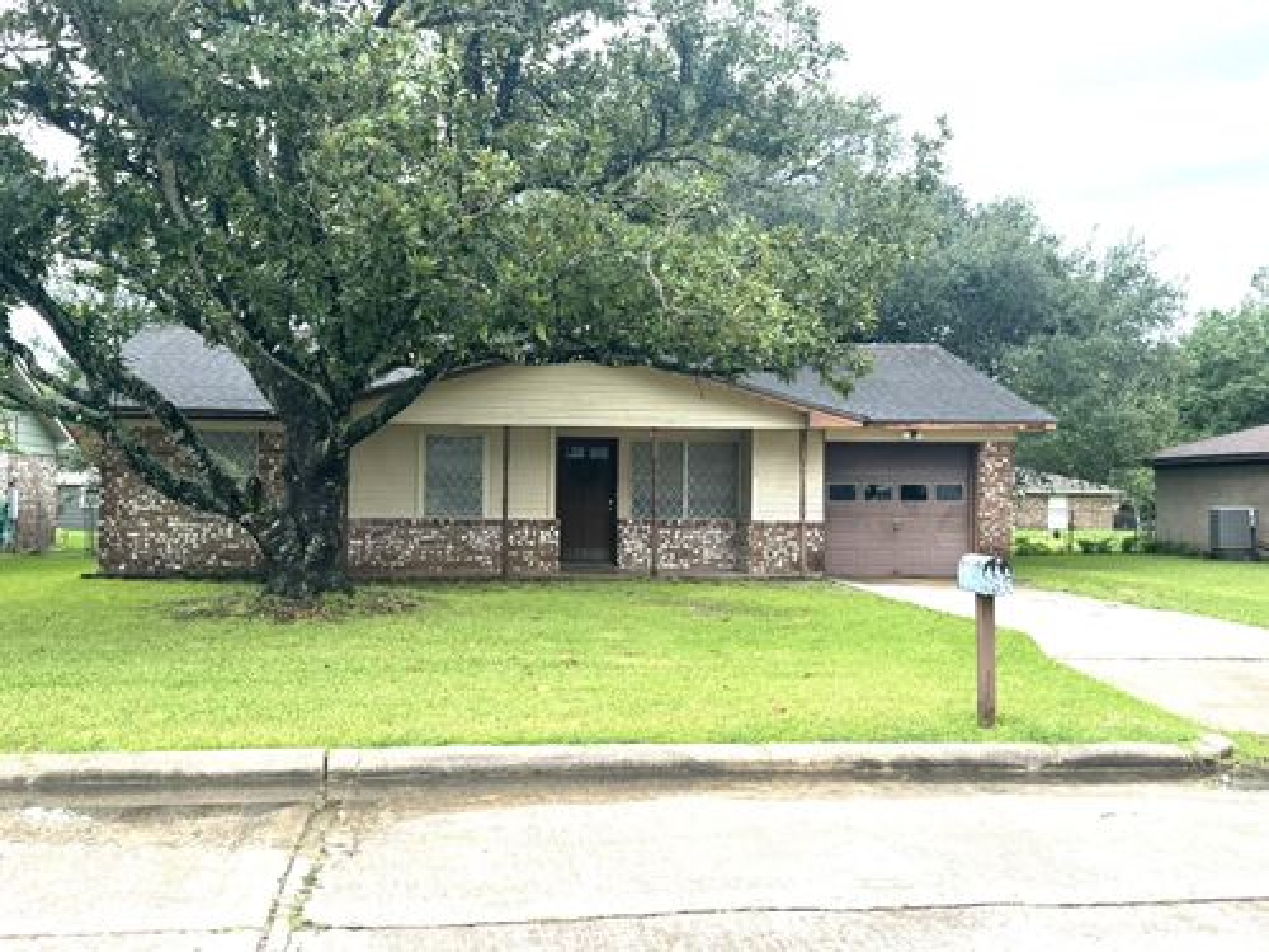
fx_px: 1246
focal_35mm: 34
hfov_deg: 54.0
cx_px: 634
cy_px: 476
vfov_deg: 41.8
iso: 80
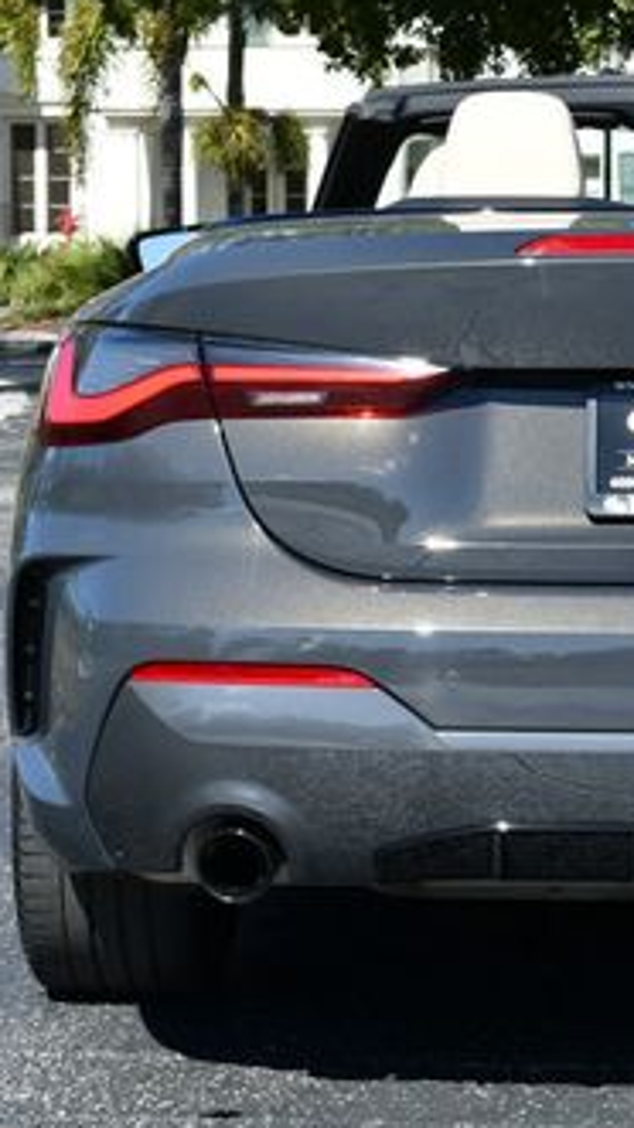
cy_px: 440
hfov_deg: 8.7
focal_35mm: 138
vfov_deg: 15.6
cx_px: 733
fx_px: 4127
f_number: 8
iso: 140
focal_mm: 34
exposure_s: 1/250
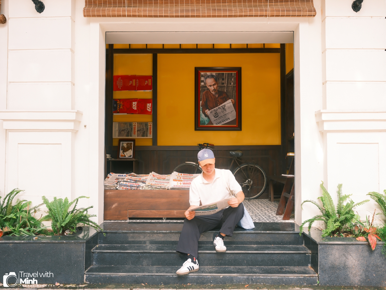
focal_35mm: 36
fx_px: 401
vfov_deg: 39.7
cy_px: 145
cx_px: 193
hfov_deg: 51.4
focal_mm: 45
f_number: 5
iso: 250
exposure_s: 1/100
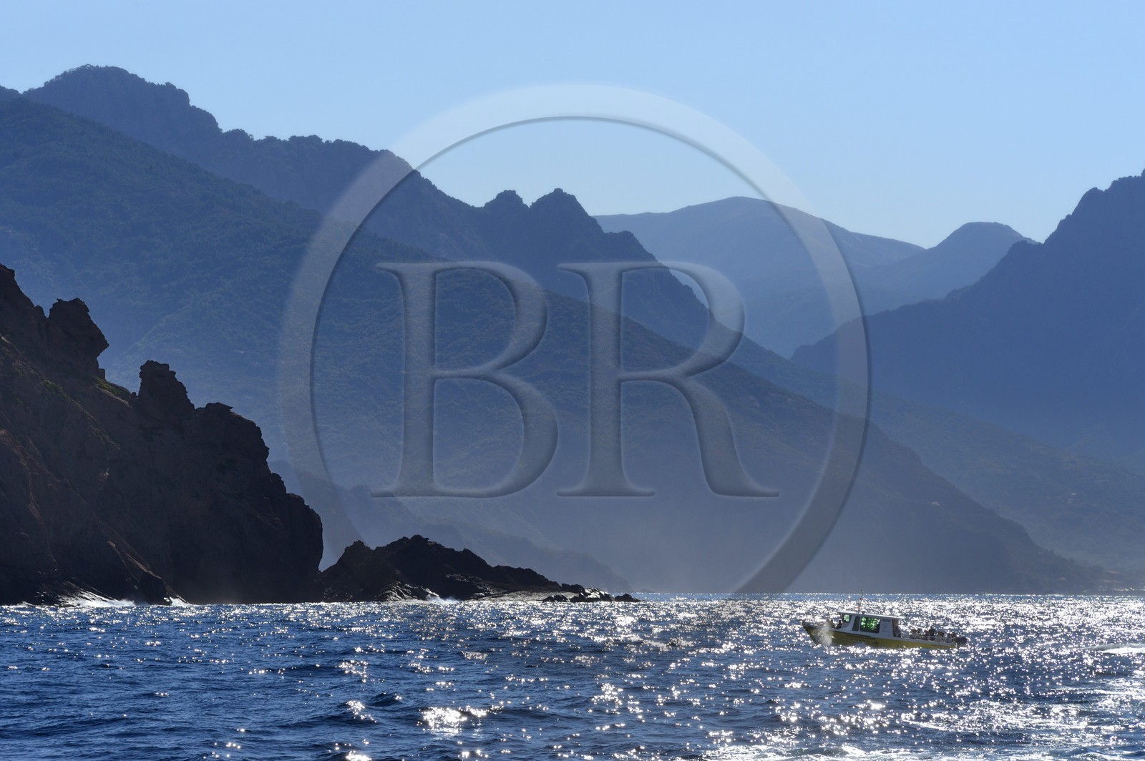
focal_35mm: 200
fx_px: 6356
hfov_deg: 10.3
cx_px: 572
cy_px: 380
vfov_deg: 6.9
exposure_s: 1/640
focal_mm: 200
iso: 400
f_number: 18
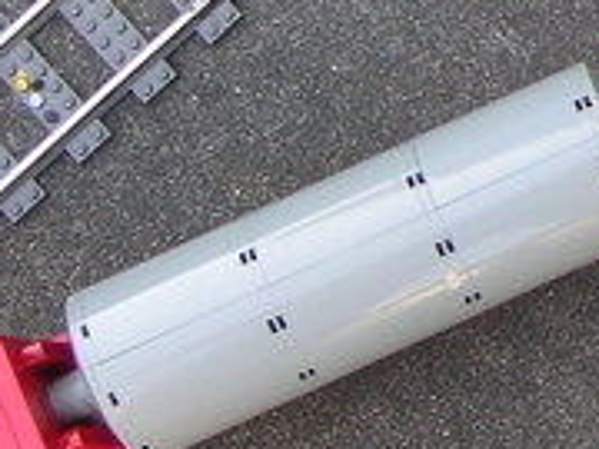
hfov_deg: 11.0
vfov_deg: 8.7
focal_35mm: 169
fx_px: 2924
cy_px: 20
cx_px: 1015
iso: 50
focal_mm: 6
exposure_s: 1/60
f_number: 2.8
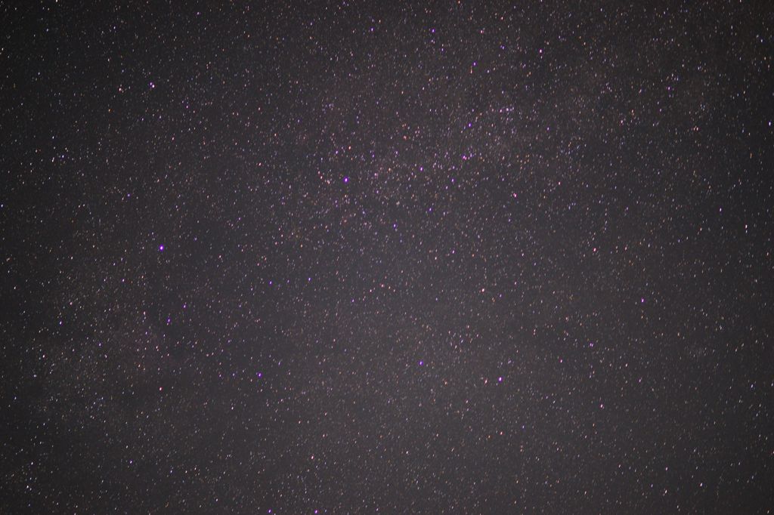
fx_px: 1827
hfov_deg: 23.9
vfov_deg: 16.1
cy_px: 258
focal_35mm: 85
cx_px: 387
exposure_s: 17
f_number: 1.4
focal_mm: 85
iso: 800
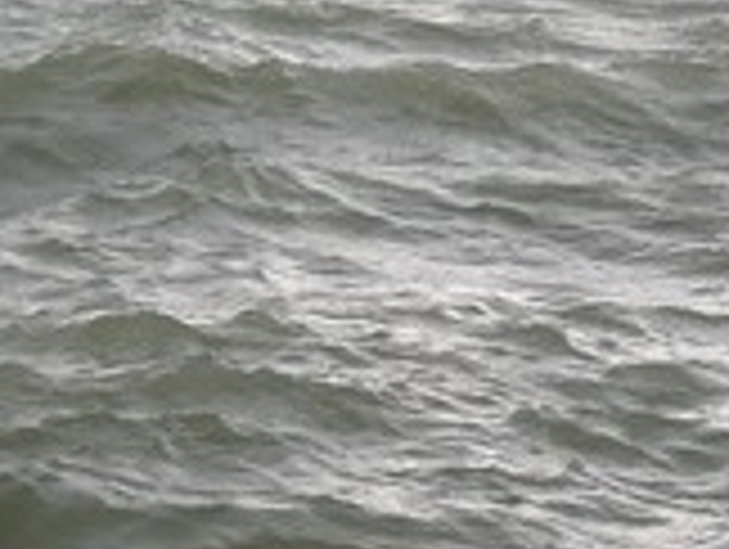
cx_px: 513
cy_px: 220
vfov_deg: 9.0
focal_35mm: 165
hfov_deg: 11.9
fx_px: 3480
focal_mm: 8.3
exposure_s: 1/50
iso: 100
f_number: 3.5
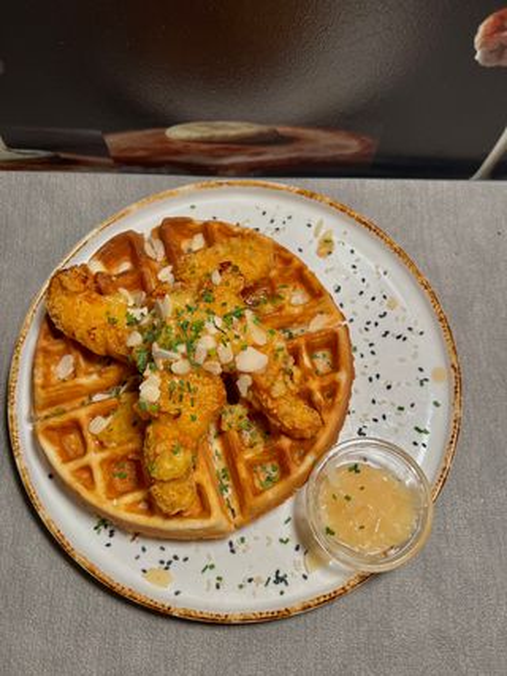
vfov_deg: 67.3
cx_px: 254
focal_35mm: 26
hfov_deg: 53.0
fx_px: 508
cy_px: 338
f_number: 1.5
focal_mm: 5.7
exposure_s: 1/120
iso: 100
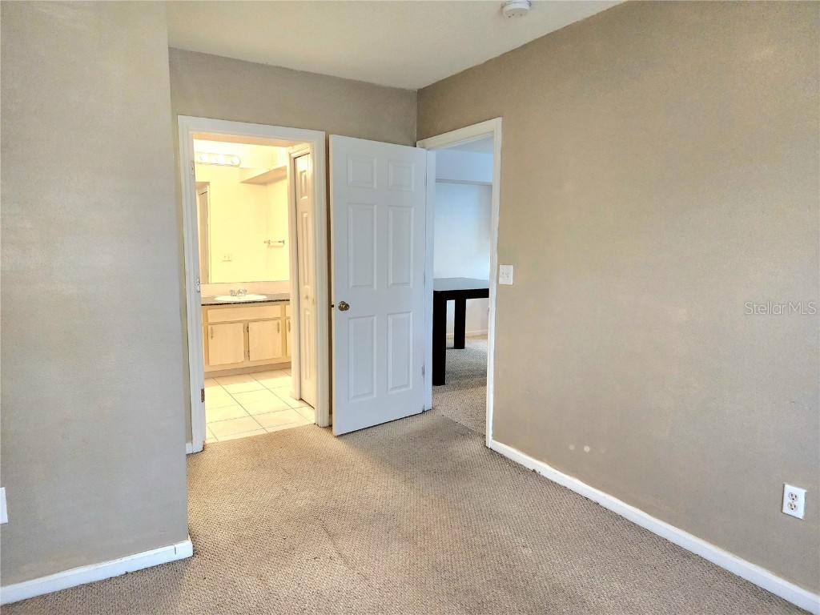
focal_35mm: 23
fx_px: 545
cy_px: 308
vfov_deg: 58.9
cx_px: 410
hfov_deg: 73.9
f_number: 1.8
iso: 250
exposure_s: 1/120
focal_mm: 6.4
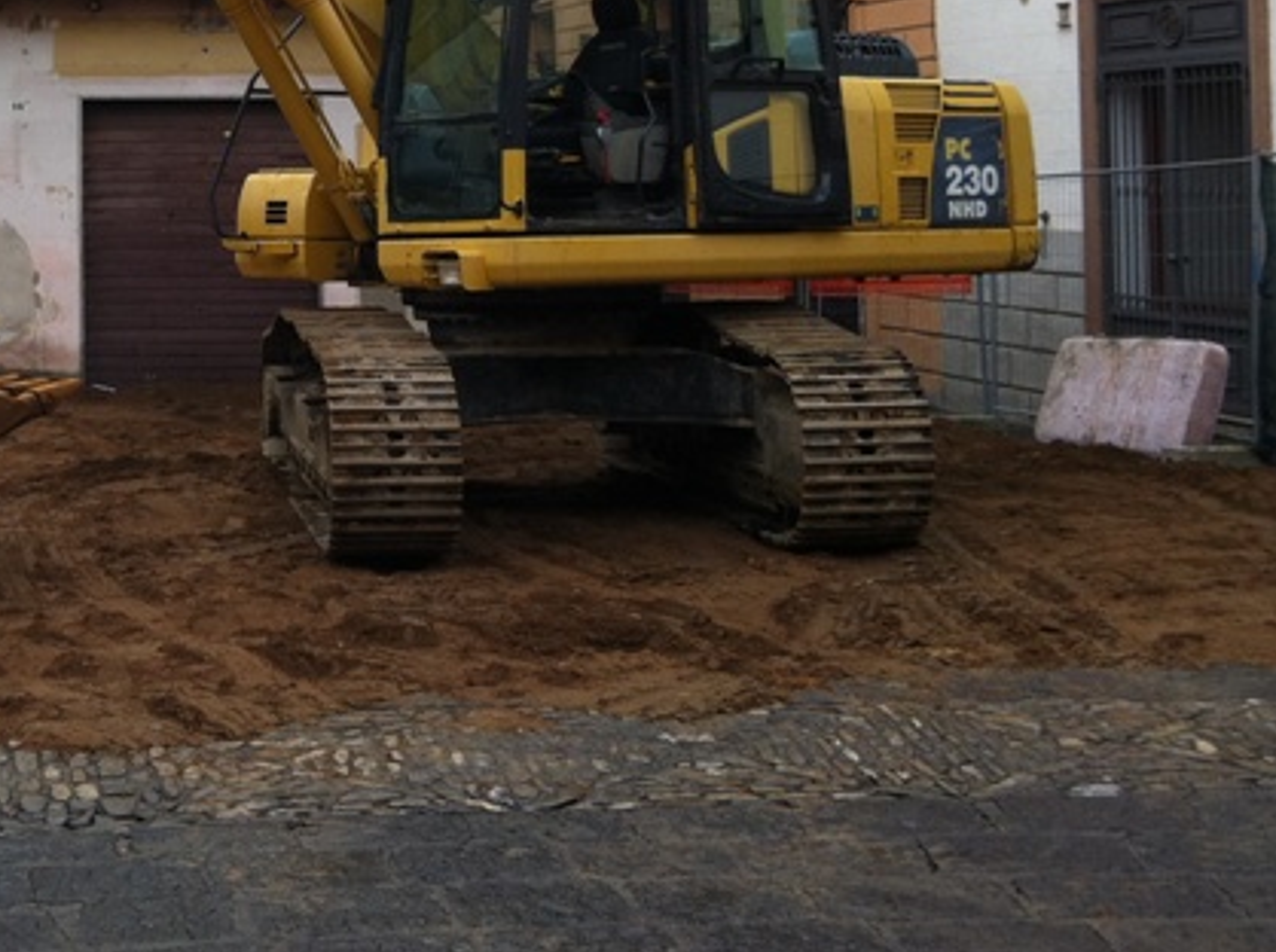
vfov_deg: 21.3
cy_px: 70
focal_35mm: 67
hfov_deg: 28.0
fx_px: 2465
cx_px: 153
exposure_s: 1/211
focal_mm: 3.85
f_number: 2.8
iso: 80
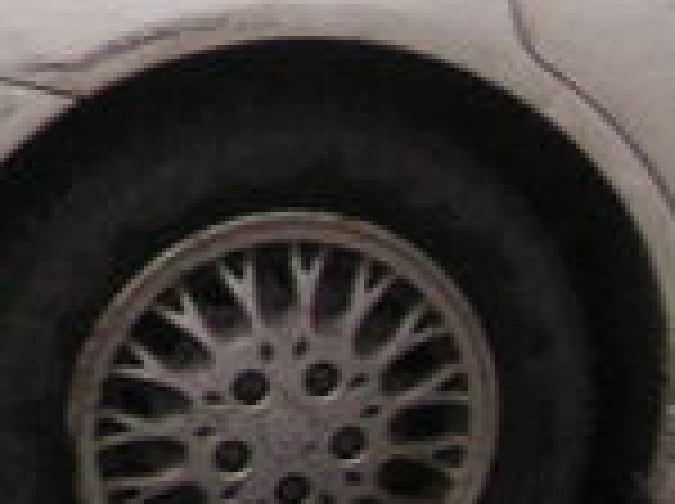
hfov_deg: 7.8
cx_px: -1008
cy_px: -590
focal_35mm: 235
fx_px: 4575
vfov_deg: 6.1
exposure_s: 1/45
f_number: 3.1
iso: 100
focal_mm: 7.3
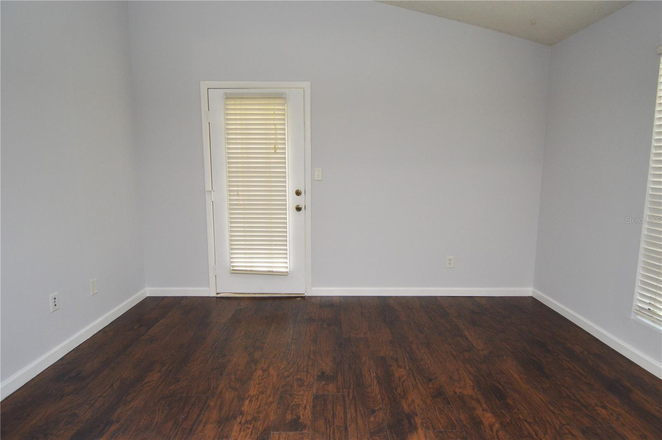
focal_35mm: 18
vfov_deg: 67.3
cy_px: 220
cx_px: 331
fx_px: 331
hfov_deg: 90.1
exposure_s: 1/60
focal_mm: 12
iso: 1250
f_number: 4
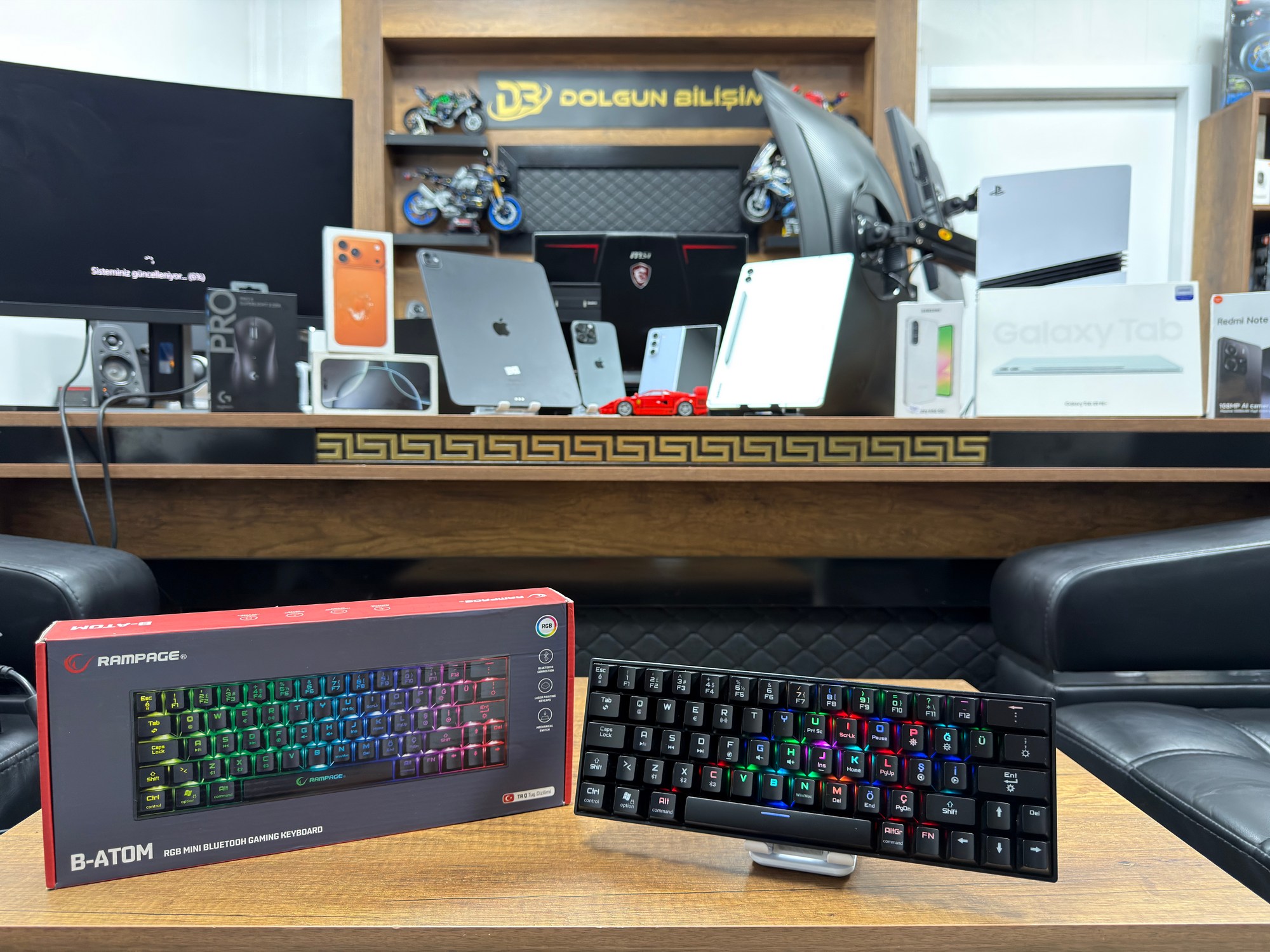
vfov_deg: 56.8
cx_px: 635
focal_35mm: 24
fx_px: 881
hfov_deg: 71.6
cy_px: 476
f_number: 1.78
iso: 400
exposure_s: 1/33
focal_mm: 6.76
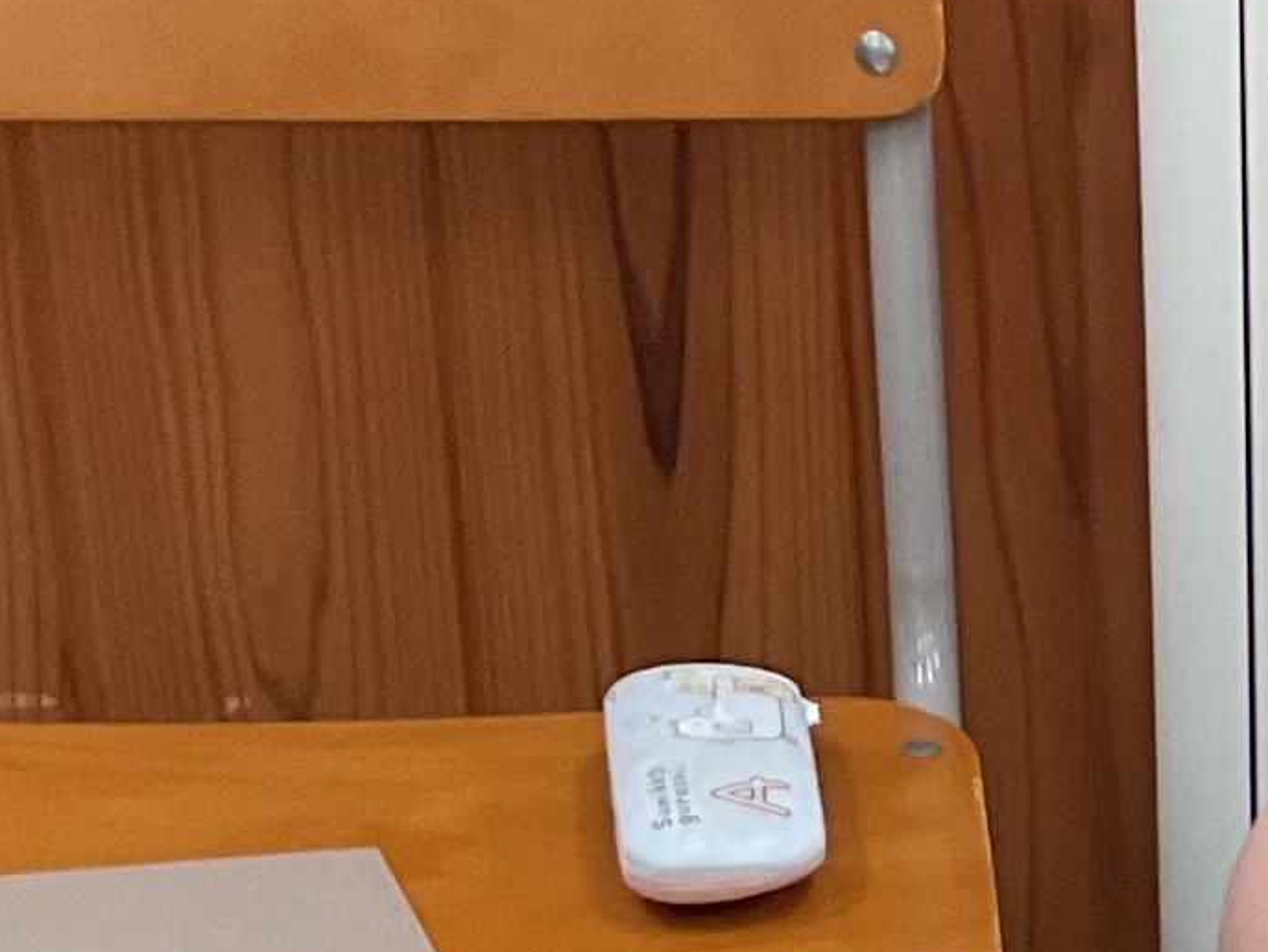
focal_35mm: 112
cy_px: 541
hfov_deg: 15.7
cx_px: 2063
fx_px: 4105
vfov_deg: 13.2
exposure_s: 1/120
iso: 64
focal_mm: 3
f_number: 1.8
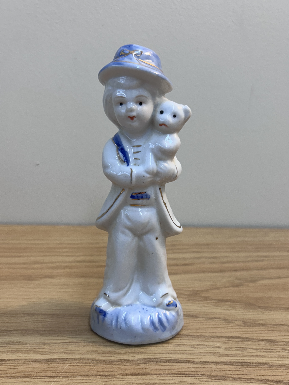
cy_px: 192
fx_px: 289
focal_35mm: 26
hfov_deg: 53.1
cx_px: 144
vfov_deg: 67.3
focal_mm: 5.7
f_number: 1.5
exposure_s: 1/120
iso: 64
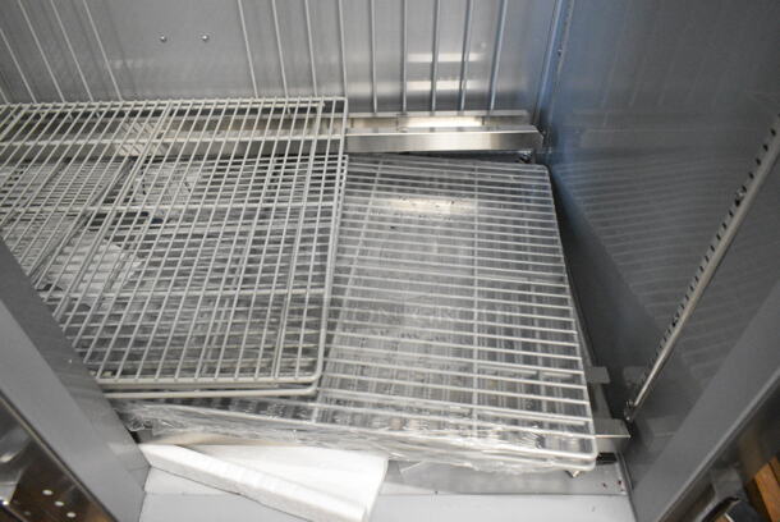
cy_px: 261
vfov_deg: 48.0
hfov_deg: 67.3
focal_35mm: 27
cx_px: 390
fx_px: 586
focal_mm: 18
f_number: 5.6
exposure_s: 1/125
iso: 6400
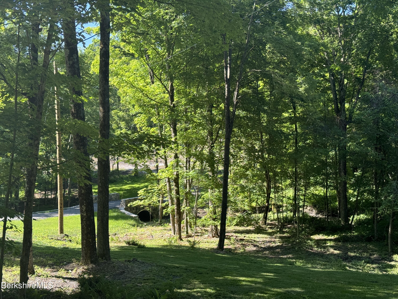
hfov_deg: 39.7
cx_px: 199
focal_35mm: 48
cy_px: 150
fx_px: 552
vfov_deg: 30.3
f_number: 1.78
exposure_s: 1/507
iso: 64
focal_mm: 6.76
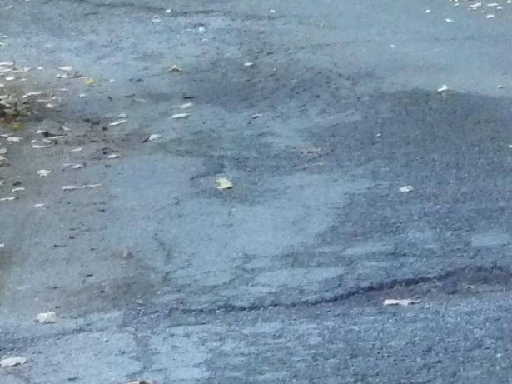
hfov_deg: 6.8
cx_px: 543
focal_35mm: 288
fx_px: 4259
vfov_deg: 5.1
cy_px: -369
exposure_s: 1/50
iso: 800
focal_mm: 10.7
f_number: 4
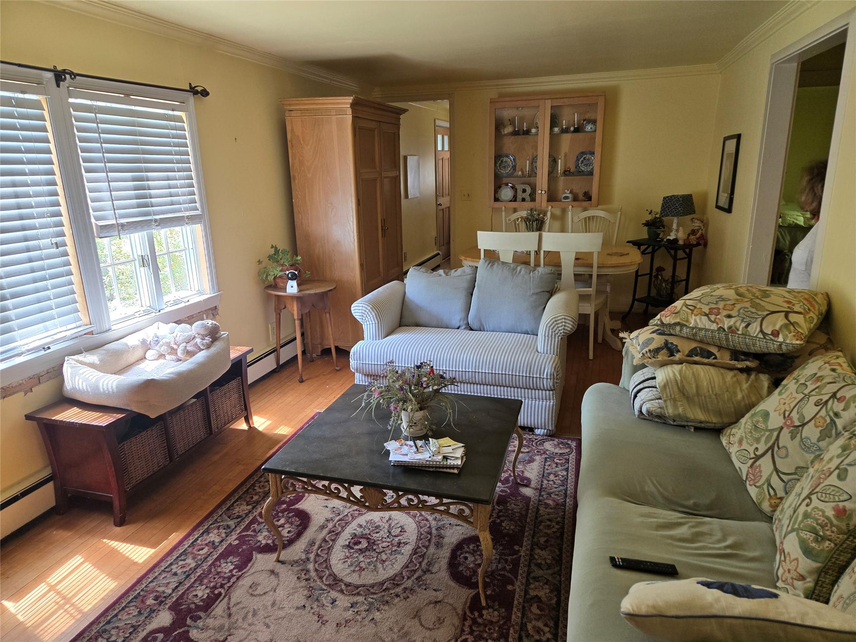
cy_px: 321
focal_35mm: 23
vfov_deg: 58.9
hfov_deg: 73.9
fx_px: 569
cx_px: 428
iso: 160
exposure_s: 1/120
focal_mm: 5.4
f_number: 1.8
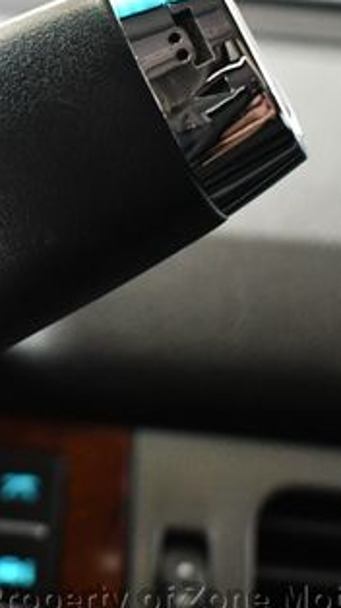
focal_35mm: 107
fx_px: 1725
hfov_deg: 10.9
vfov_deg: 20.0
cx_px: -157
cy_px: 221
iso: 3200
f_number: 4
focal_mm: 25
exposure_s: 1/80
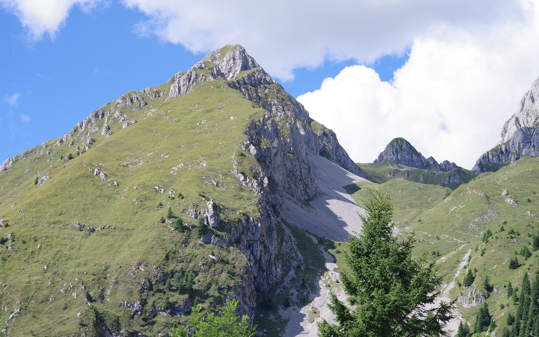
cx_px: 268
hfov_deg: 25.2
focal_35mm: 82
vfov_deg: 15.9
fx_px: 1205
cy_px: 175
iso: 800
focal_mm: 80
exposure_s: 1/500
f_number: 9
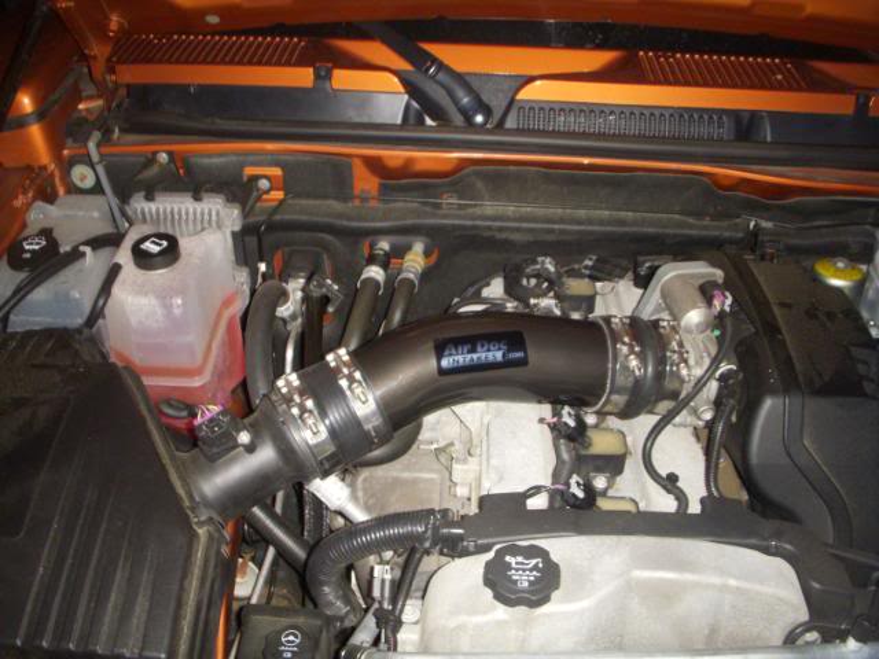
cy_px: 330
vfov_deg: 37.7
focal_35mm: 38
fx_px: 965
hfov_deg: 49.0
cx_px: 440
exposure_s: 1/80
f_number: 3.3
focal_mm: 6.3
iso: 250
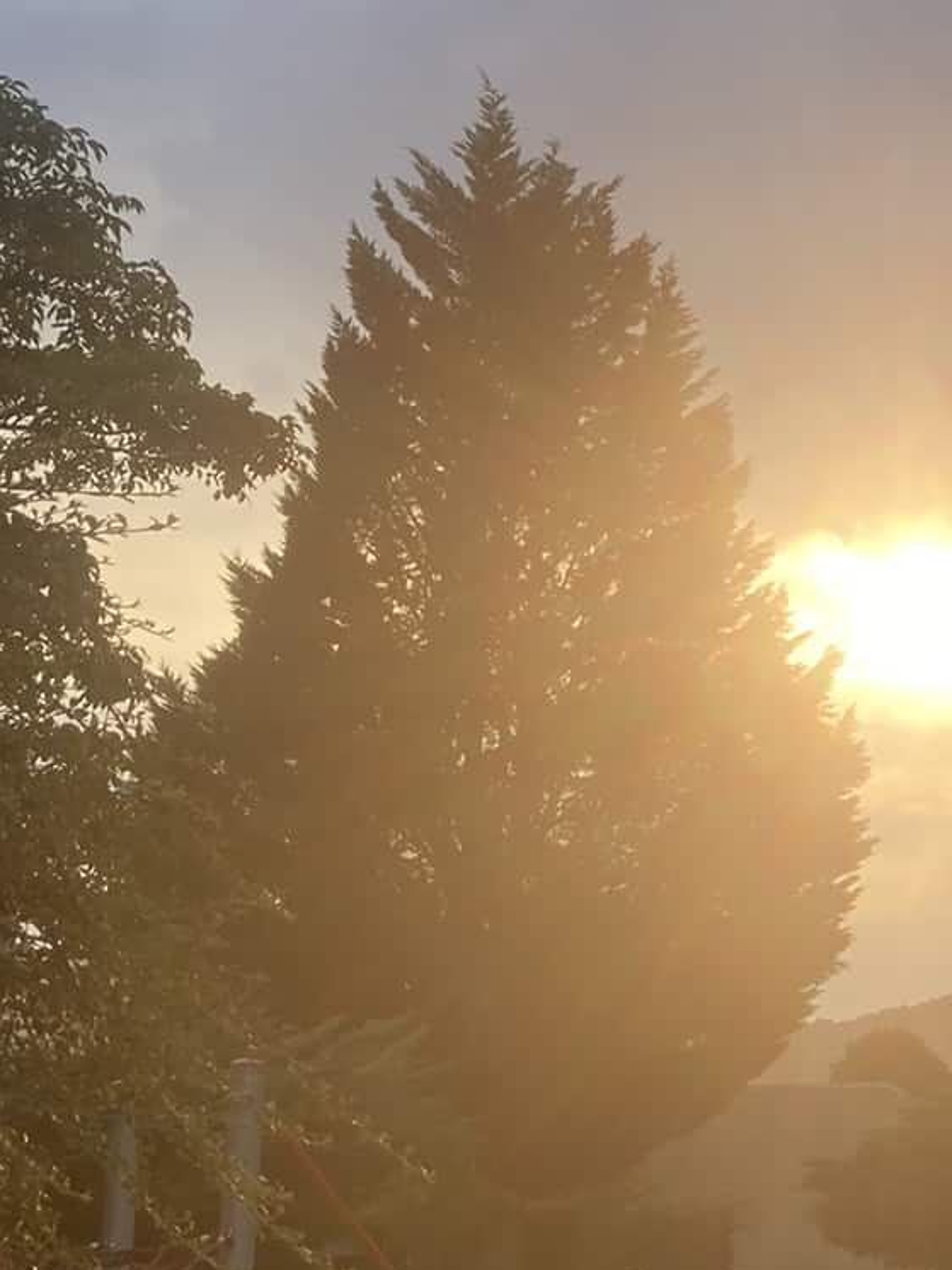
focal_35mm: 77
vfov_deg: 25.3
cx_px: 1224
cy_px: 515
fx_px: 2823
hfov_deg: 17.9
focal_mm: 3.99
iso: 20
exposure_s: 1/736
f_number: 1.8
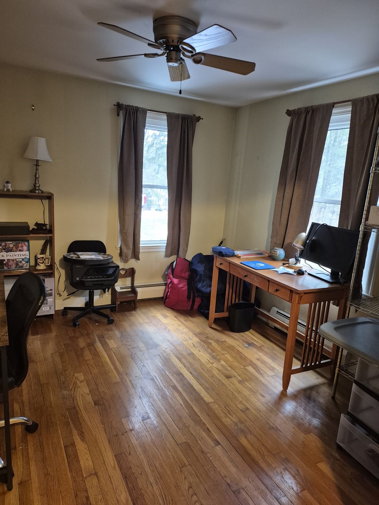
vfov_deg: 73.9
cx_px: 190
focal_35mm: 23
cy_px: 252
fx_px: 336
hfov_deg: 58.9
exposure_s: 1/60
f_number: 1.8
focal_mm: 5.4
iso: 800
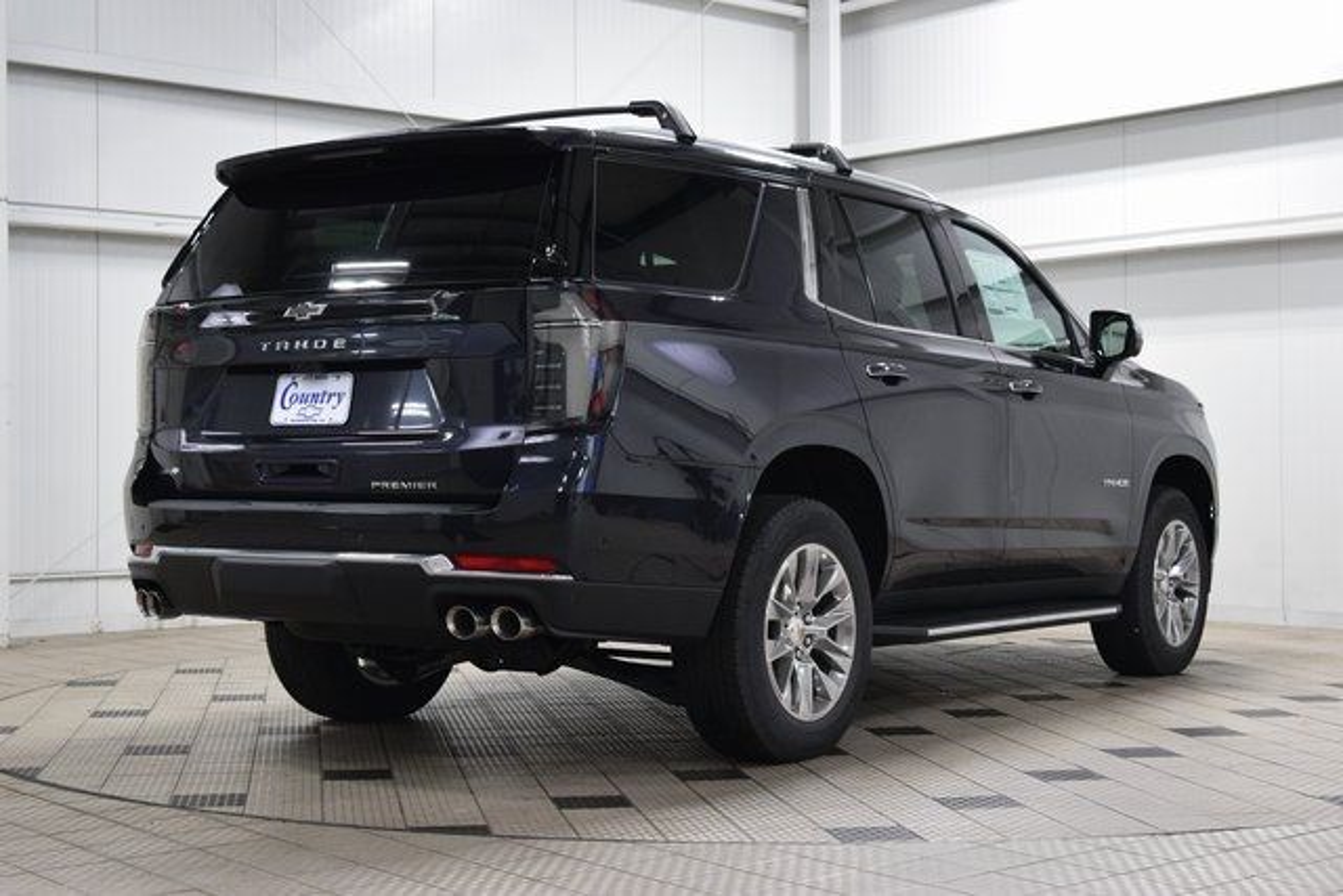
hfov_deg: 36.9
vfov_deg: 25.1
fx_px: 2015
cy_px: 448
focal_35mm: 54
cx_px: 672
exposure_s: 1/60
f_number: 5
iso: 1600
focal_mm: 36
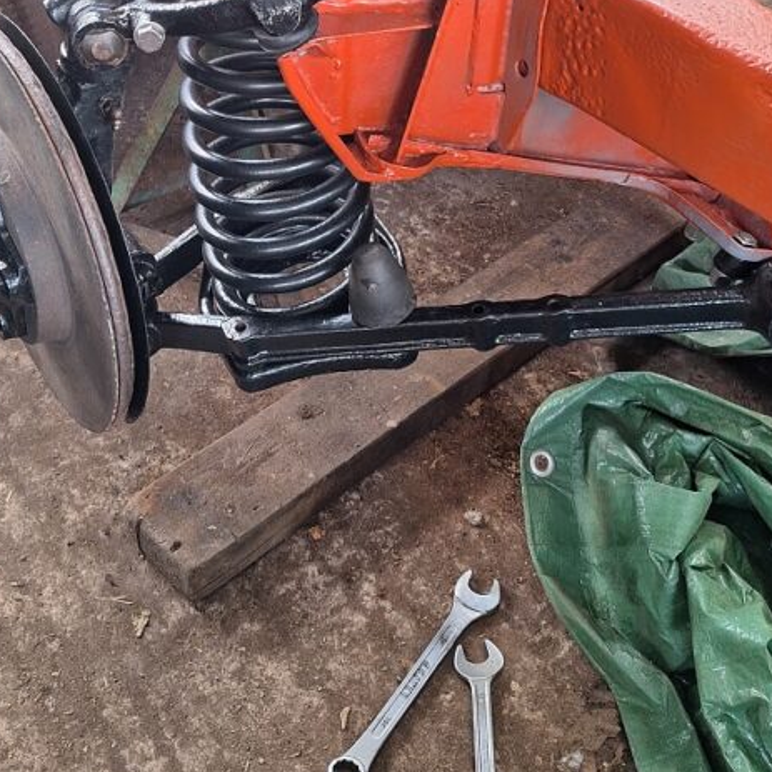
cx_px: 325
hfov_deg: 37.5
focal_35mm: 45
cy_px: 150
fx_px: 1135
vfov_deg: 36.2
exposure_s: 1/50
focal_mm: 5.54
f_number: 1.8
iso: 125
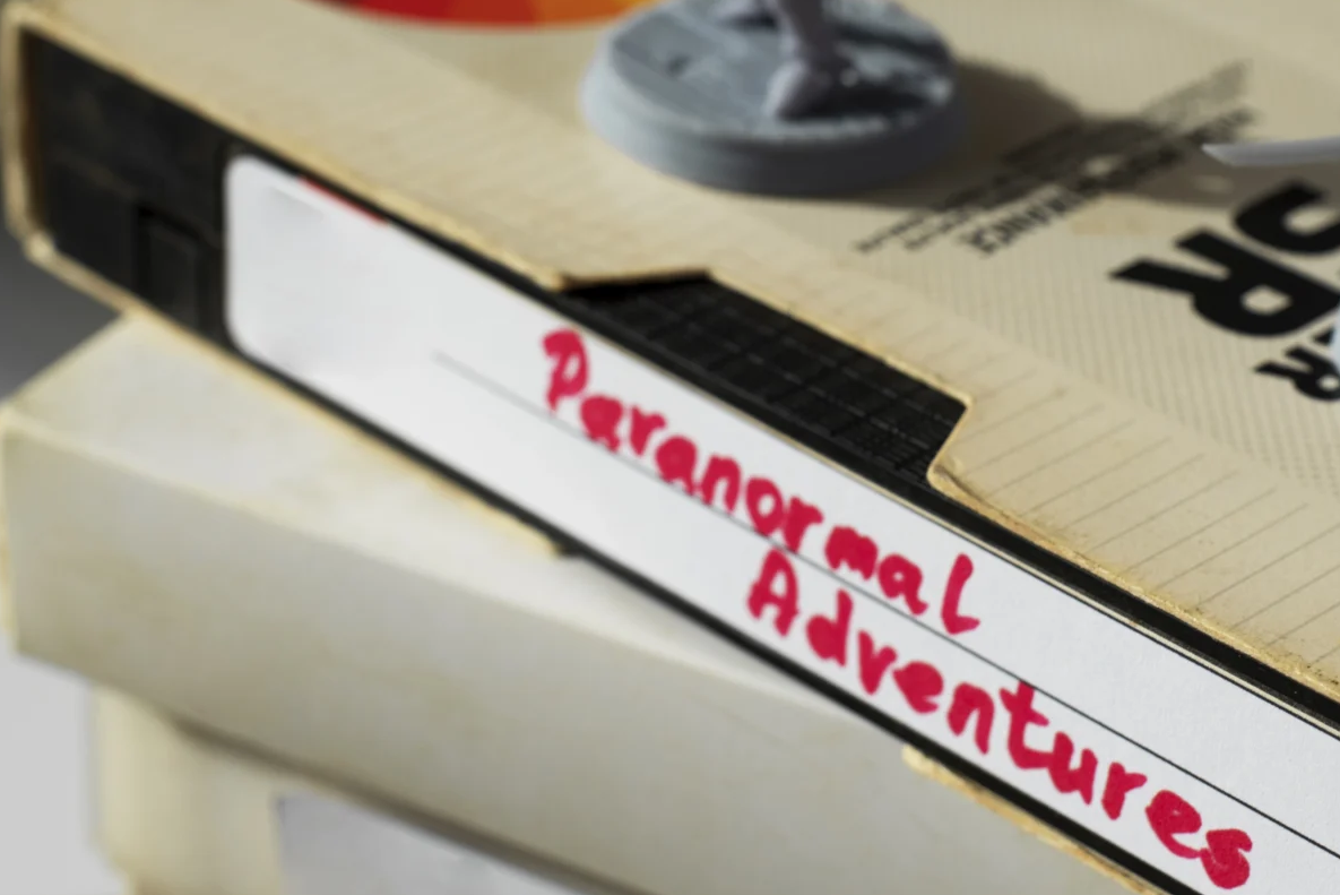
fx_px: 4021
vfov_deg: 12.7
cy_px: 295
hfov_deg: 18.9
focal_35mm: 108
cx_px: 845
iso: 100
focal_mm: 50
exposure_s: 1/160
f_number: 3.2
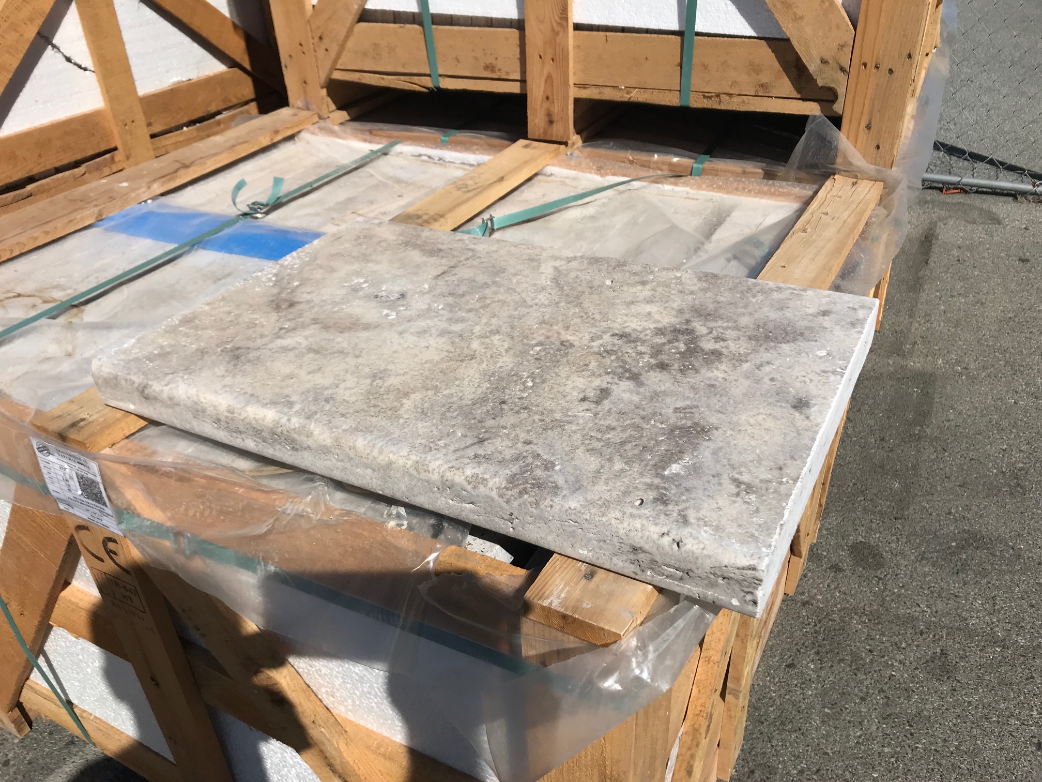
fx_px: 843
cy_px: 391
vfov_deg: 49.7
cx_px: 521
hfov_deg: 63.4
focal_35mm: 28
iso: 20
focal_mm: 3.99
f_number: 1.8
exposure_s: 1/5650
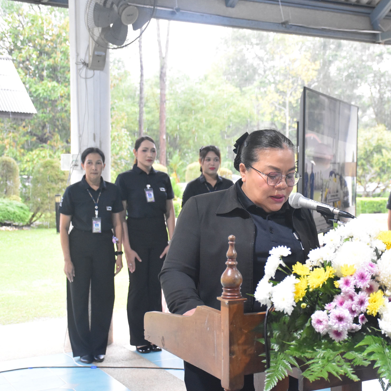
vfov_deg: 27.7
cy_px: 195
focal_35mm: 62
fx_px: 792
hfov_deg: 27.4
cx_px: 286
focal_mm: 32
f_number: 4
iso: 3200
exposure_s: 1/100
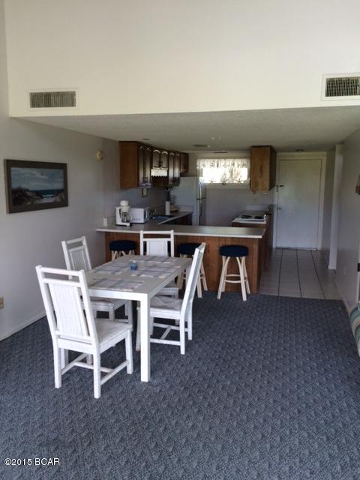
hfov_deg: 48.2
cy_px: 240
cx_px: 180
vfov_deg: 61.7
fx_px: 402
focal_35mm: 29
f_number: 2.2
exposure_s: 1/30
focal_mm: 4.15
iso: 40
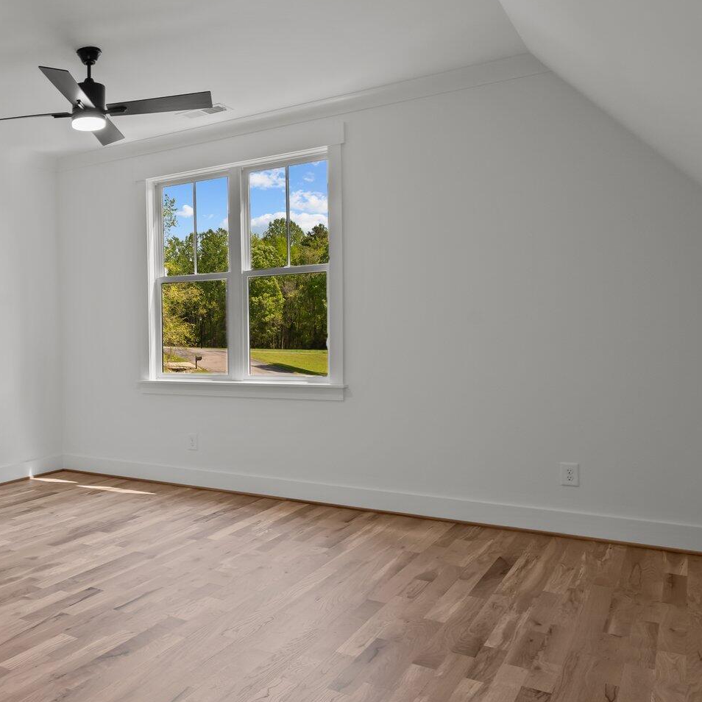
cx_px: 67
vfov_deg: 50.7
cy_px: 351
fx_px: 741
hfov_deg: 45.8
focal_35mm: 32
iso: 500
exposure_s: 1/20
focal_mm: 17.7
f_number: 8
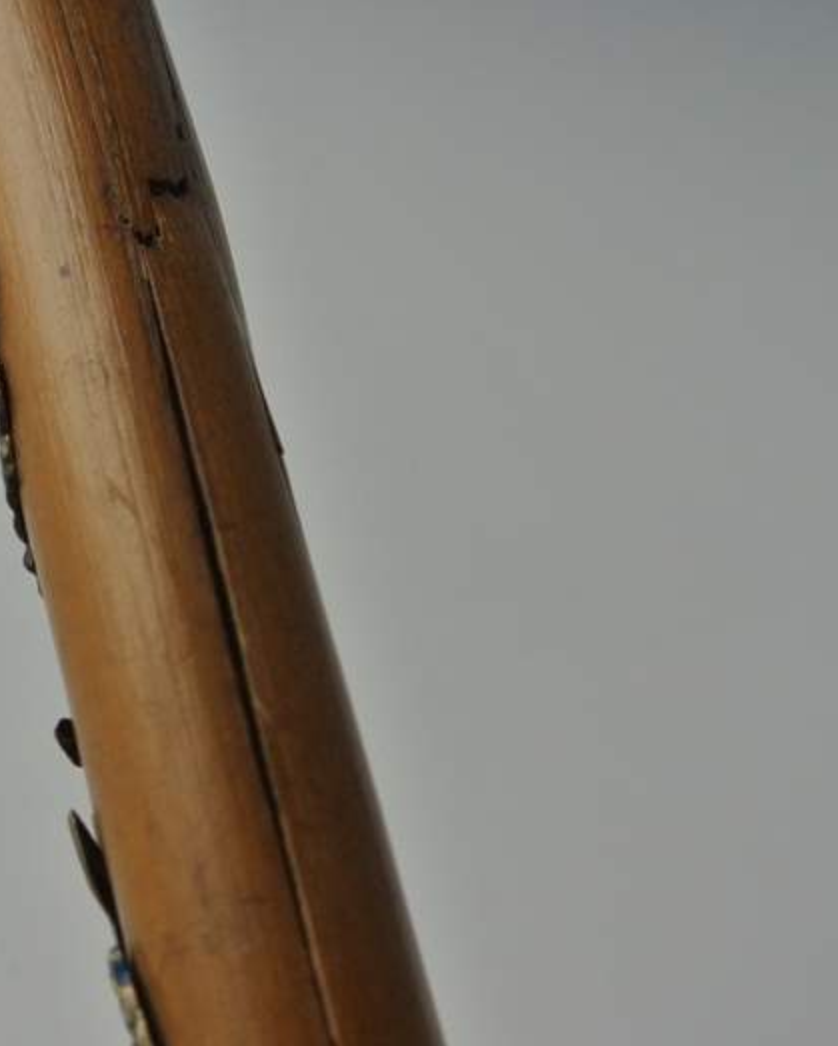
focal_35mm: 70
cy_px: 631
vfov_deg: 27.1
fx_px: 2168
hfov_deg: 21.6
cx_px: 190
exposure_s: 1/125
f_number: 4
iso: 360
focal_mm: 14.5
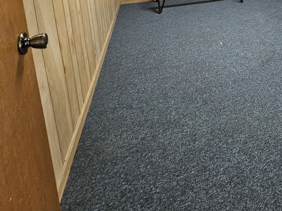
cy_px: -25
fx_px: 253
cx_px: 243
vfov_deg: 37.5
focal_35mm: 31
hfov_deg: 52.6
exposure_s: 1/30
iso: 500
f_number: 2.2
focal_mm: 2.2
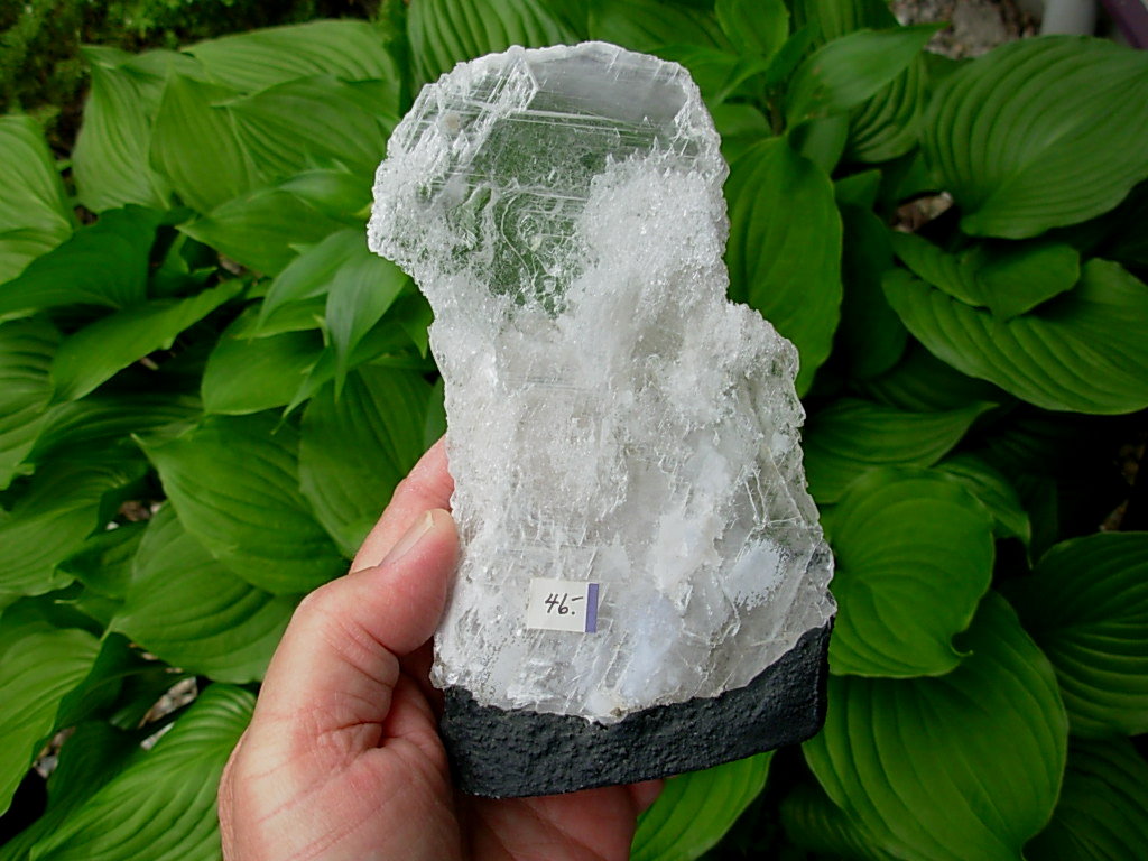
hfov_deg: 49.0
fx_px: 1260
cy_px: 430
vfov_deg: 37.7
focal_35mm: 38
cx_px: 574
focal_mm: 6.3
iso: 50
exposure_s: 1/767
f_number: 2.9
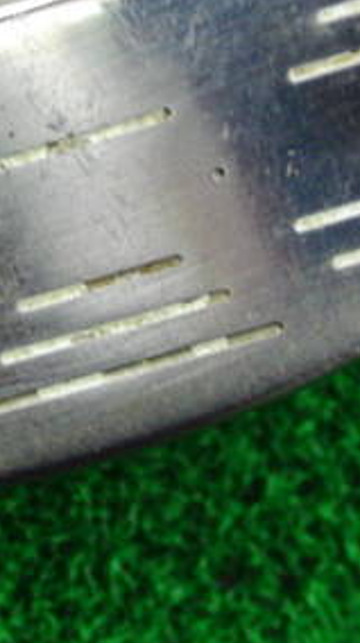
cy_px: 158
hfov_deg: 13.2
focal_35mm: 91
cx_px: 143
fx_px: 1550
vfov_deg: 23.2
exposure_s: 1/25
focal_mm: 6.42
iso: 400
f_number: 3.6
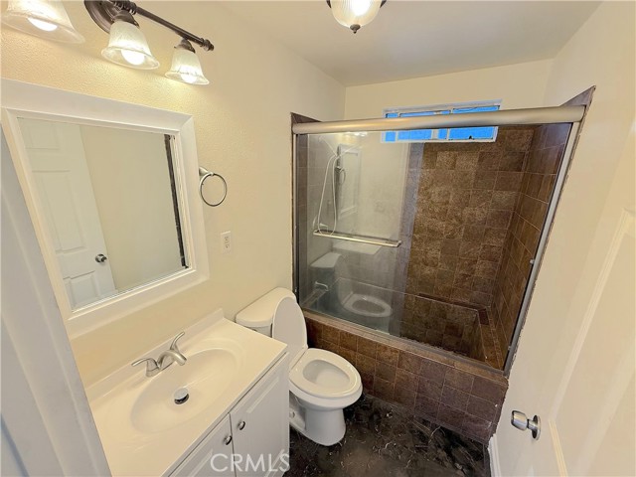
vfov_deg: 85.7
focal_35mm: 14
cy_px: 238
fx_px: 257
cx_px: 318
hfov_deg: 102.1
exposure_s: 1/120
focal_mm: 2.22
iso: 200
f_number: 2.2
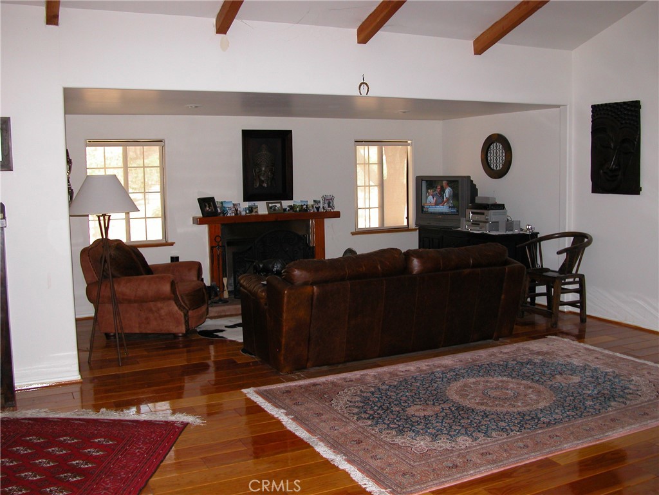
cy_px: 248
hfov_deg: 52.6
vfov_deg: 40.7
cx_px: 330
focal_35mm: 35
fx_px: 666
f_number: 2.8
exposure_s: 1/60
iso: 200
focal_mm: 8.9
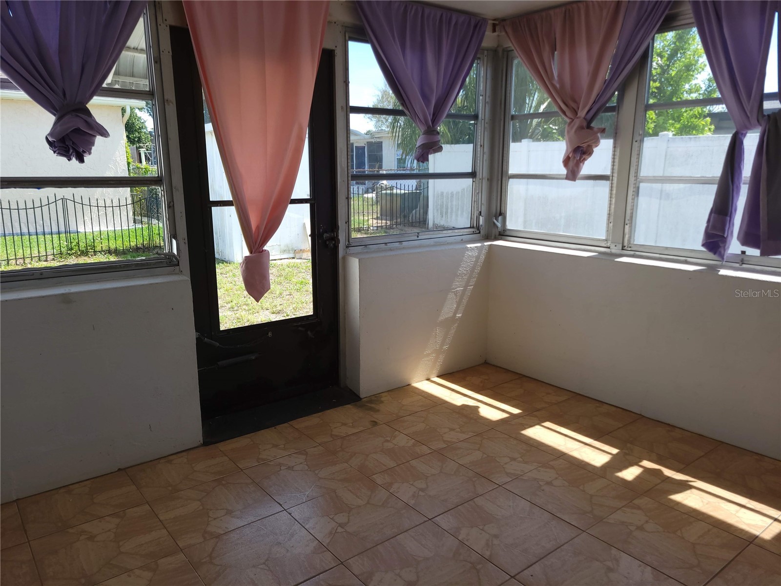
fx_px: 587
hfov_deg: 67.3
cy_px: 293
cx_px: 390
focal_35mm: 26
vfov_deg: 53.1
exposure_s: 1/461
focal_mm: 5.4
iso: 40
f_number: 1.8
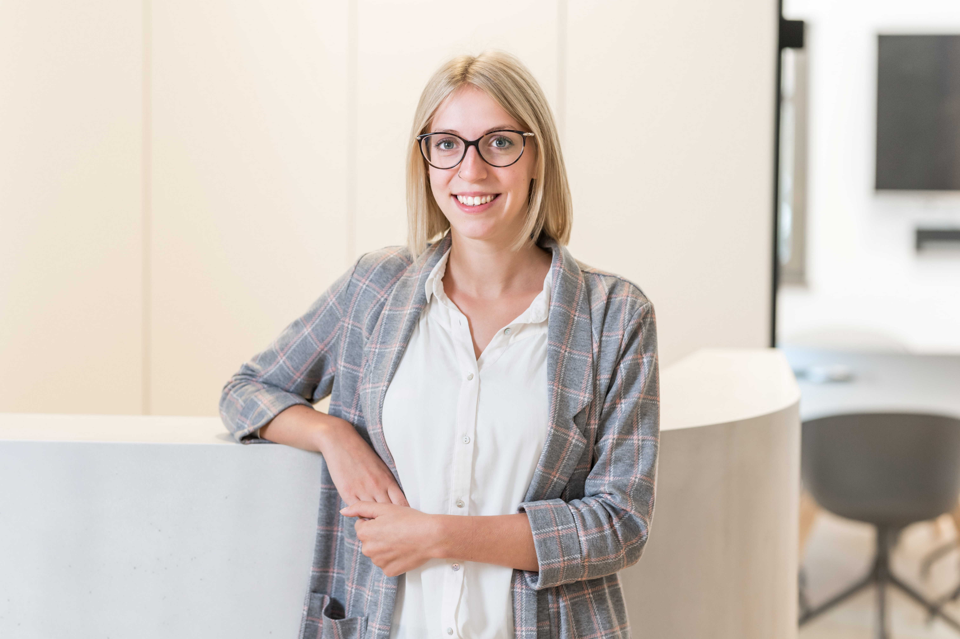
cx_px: 480
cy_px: 320
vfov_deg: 16.1
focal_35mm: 85
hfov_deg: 23.9
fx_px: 2265
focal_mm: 85
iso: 800
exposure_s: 1/125
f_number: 2.8
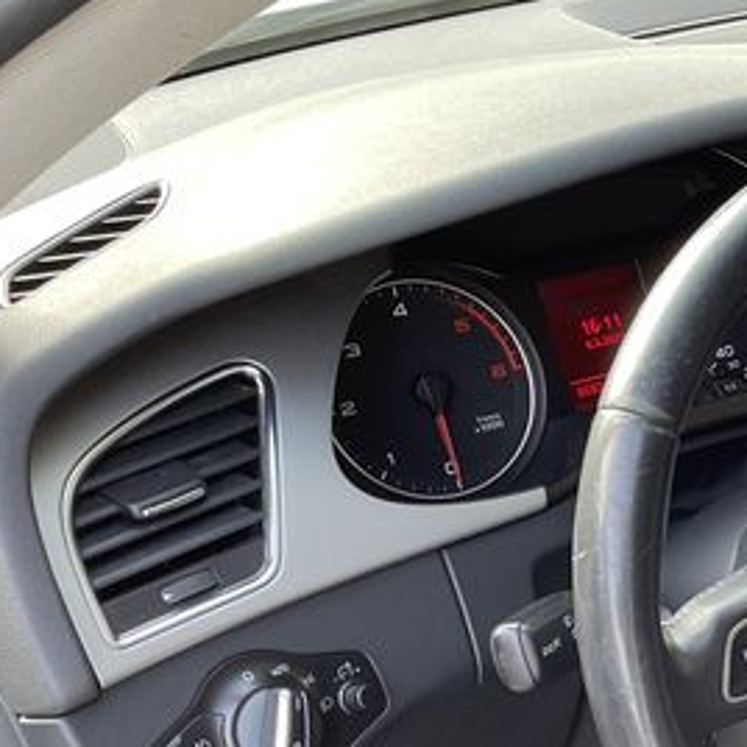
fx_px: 1953
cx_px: 1219
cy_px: 744
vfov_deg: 20.9
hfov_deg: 18.4
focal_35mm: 80
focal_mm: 4.2
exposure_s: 1/121
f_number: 1.6
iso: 100
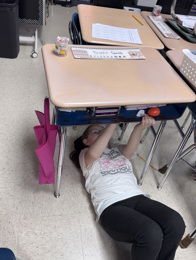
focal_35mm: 29
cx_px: 94
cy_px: 129
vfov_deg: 61.6
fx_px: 219
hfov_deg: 48.3
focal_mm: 6.76
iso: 160
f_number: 1.78
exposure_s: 1/120
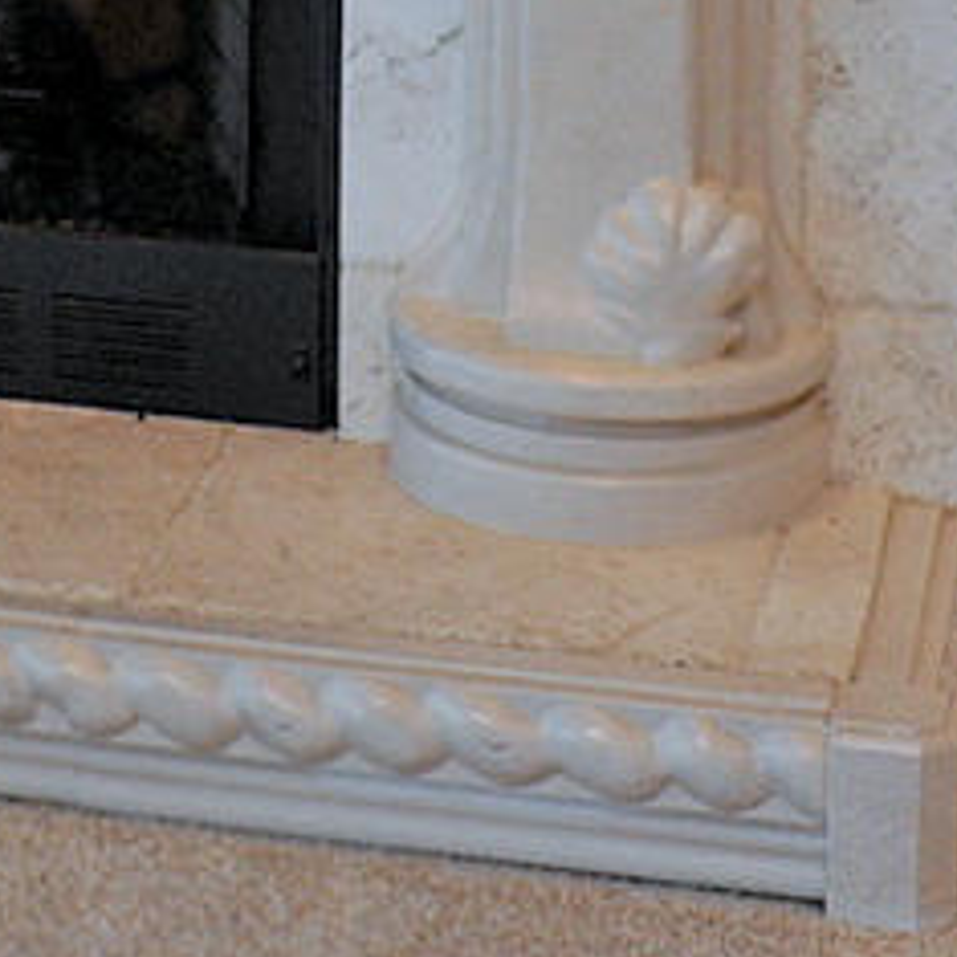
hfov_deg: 12.3
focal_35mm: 139
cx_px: -187
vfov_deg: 11.3
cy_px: -967
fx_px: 4348
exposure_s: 1/250
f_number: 11
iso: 1600
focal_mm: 24
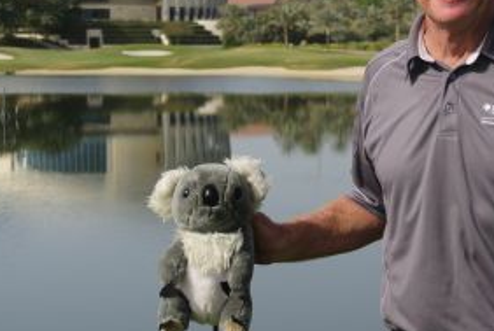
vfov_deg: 10.5
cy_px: 129
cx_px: 356
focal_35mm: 131
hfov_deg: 15.6
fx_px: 1800
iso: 100
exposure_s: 1/640
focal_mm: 27.6
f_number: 5.6
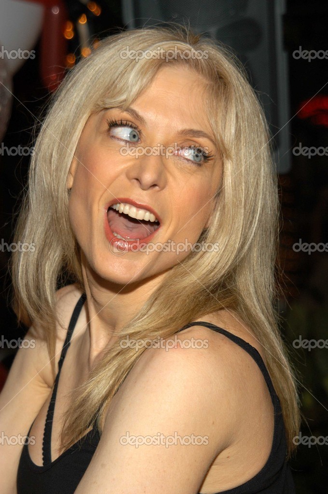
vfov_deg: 18.2
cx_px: 164
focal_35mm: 112
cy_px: 247
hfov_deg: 12.2
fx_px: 1541
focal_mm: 75
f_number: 5.6
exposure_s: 1/180
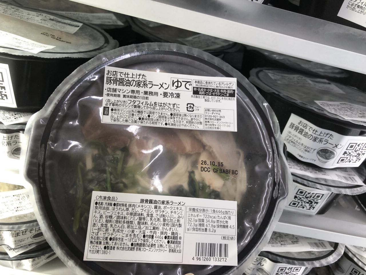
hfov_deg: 63.4
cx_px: 183
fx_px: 296
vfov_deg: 49.7
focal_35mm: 28
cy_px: 138
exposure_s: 1/50
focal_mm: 3.99
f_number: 1.8
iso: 32
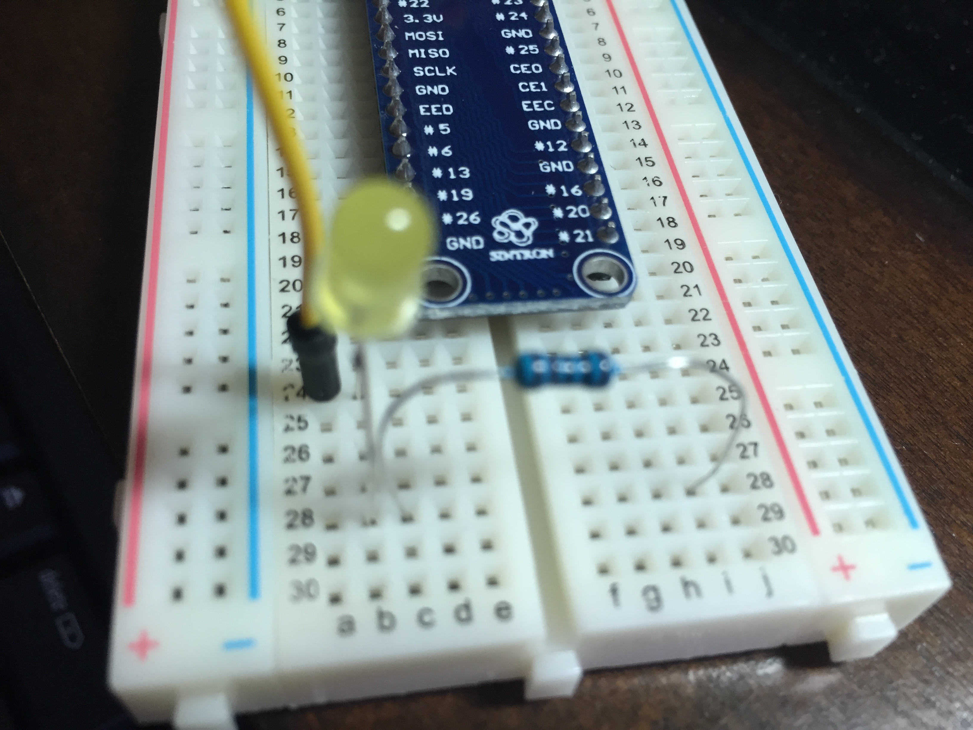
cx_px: 486
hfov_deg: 61.7
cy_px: 365
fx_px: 815
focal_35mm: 29
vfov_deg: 48.2
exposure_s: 1/30
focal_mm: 4.15
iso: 64
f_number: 2.2
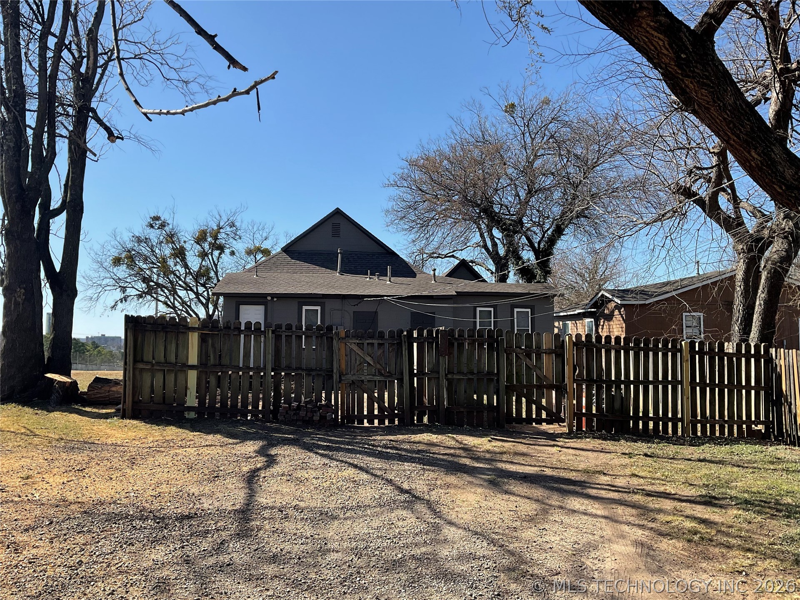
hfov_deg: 61.7
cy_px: 300
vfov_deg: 48.2
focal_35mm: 29
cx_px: 400
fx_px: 670
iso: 16
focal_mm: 3
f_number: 1.8
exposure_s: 1/1534
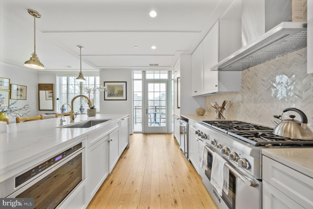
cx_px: 156
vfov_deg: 90.0
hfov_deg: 112.6
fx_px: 104
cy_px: 104
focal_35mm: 12
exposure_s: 1/500
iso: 800
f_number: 5
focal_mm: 12
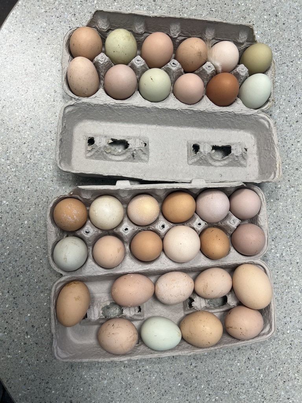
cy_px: 202
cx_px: 151
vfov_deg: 67.3
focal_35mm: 26
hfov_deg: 53.1
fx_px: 302
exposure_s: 1/120
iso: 80
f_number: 1.5
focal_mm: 5.7
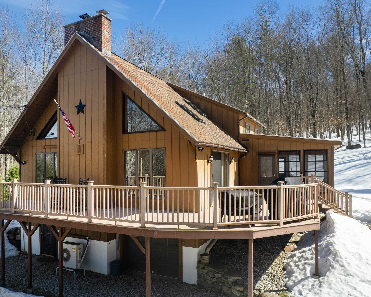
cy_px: 148
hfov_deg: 67.9
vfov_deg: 56.8
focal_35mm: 25
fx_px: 275
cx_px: 165
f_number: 2.8
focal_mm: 8.38
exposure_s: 1/160
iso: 130
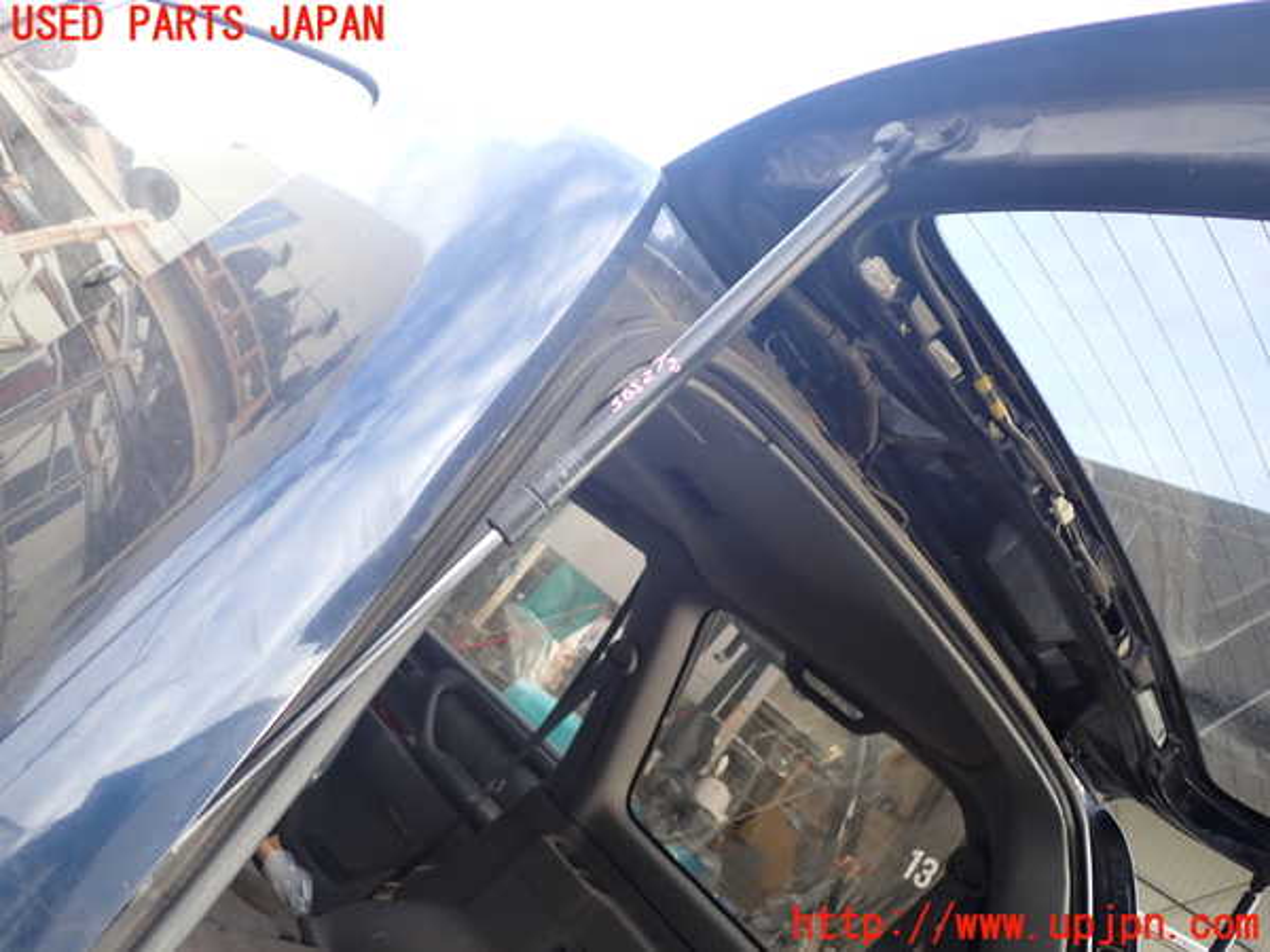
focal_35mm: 30
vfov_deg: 46.8
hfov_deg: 60.0
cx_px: 635
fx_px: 1101
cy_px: 476
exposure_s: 1/100
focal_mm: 5.4
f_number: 2.3
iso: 100
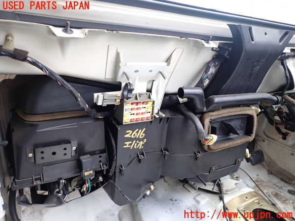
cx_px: 148
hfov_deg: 69.4
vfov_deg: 54.9
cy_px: 110
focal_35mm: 25
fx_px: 213
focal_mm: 4.5
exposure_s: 1/30
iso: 200
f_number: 2
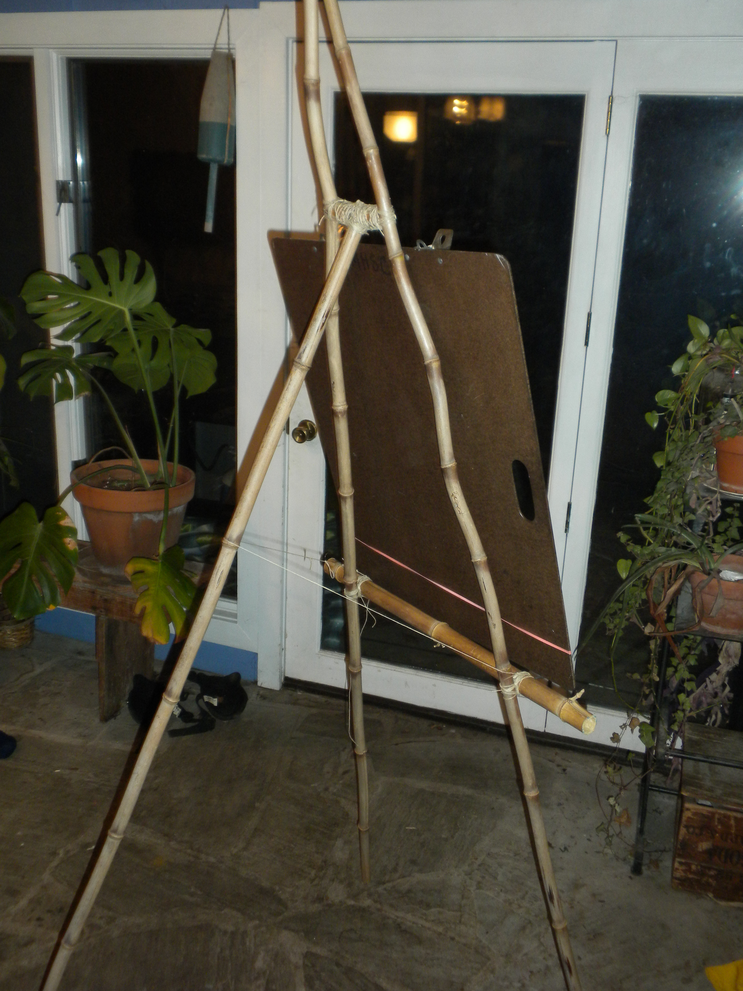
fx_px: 1059
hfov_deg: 38.7
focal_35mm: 37
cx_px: 372
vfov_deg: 50.1
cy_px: 496
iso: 200
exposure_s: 1/30
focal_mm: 6.6
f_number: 3.5
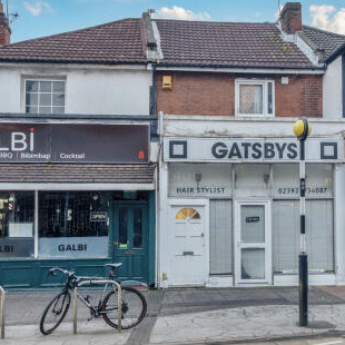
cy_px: 172
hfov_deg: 38.5
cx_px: 245
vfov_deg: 39.2
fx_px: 485
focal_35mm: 43
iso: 400
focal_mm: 22
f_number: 8
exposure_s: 1/50
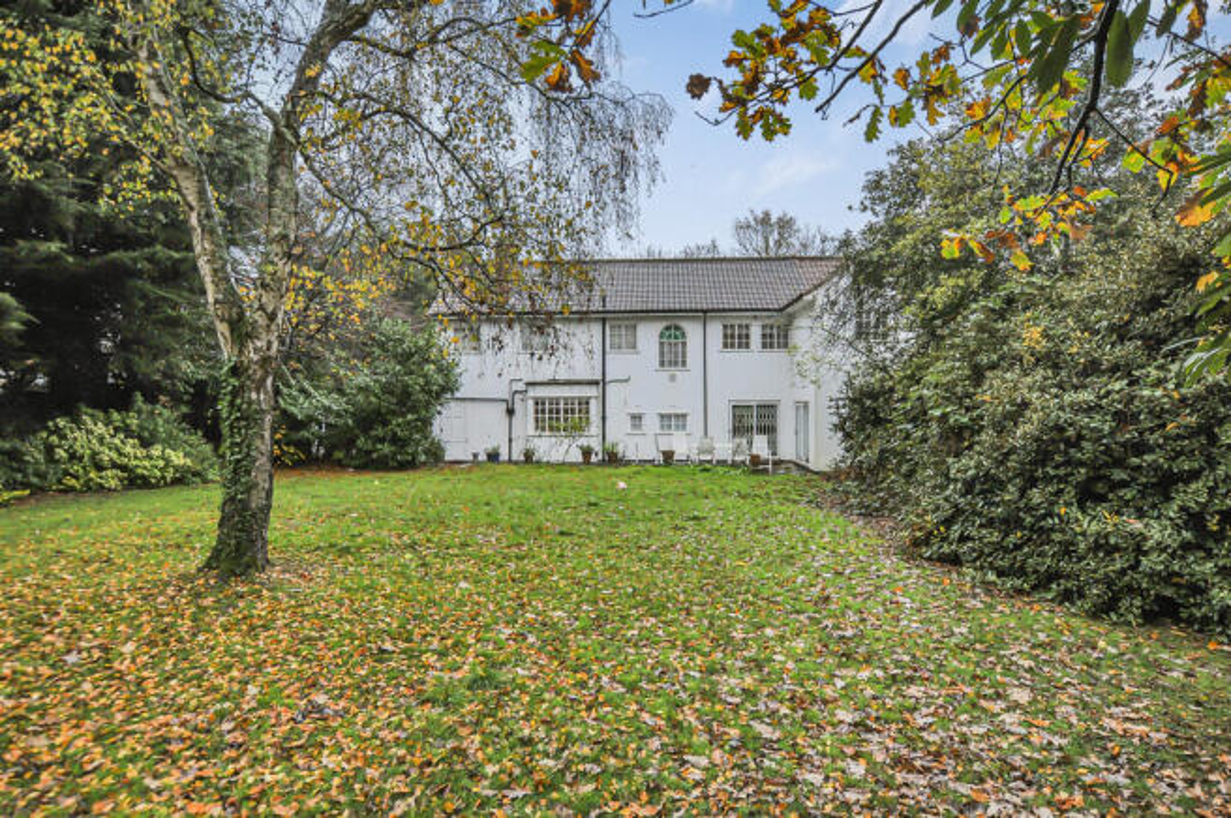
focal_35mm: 21
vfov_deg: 59.4
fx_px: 717
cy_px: 409
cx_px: 616
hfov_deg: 81.3
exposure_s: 1/250
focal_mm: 14
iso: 720
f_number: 5.6
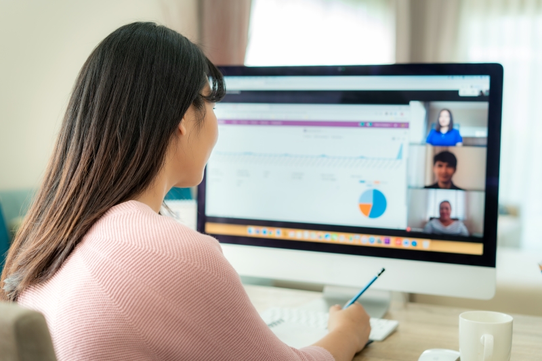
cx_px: 271
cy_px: 180
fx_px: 828
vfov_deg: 24.6
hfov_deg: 36.2
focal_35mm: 55
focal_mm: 55
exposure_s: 1/100
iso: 200
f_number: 2.8
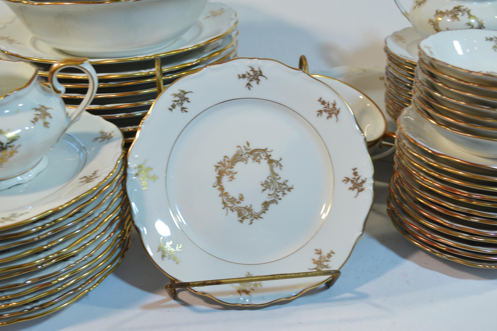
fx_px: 580
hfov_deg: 46.4
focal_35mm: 42
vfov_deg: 31.9
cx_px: 248
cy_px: 166
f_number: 5
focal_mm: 28
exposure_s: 1/20
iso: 100
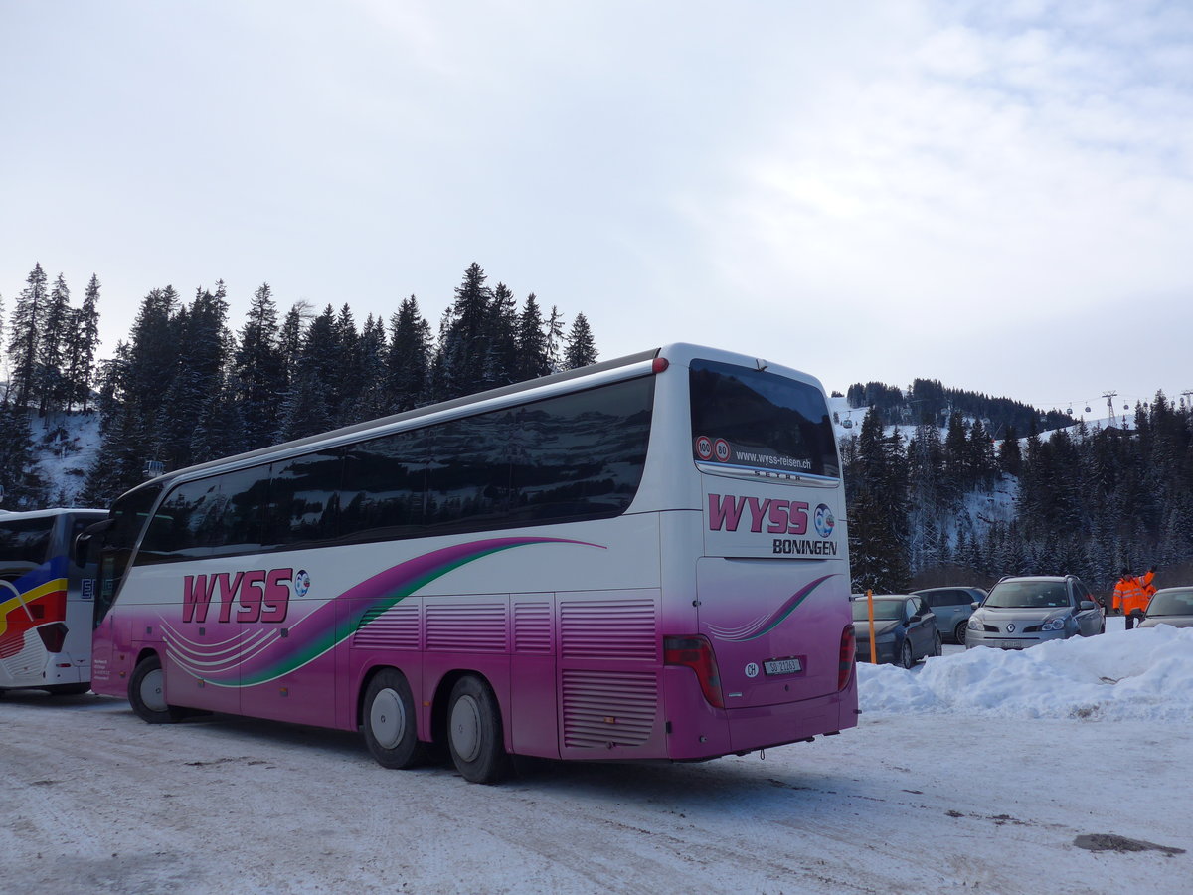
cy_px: 448
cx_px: 596
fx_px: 999
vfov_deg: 48.2
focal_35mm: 29
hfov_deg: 61.7
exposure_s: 1/640
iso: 80
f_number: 2.8
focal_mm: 6
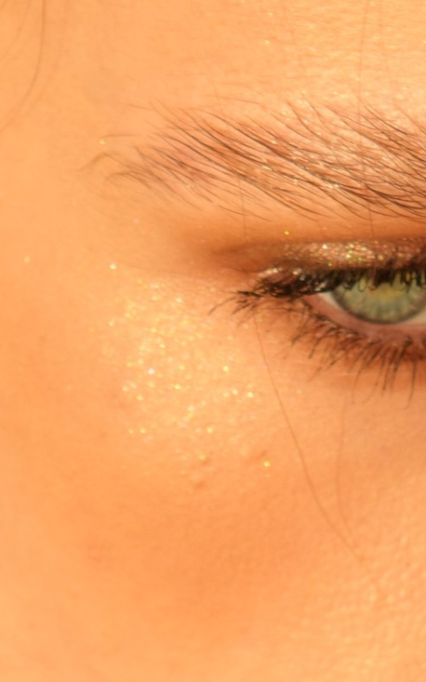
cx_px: 476
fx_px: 22518
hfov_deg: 1.1
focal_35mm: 1212
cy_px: 439
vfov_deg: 1.7
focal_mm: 227
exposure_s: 1/320
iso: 200
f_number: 7.1
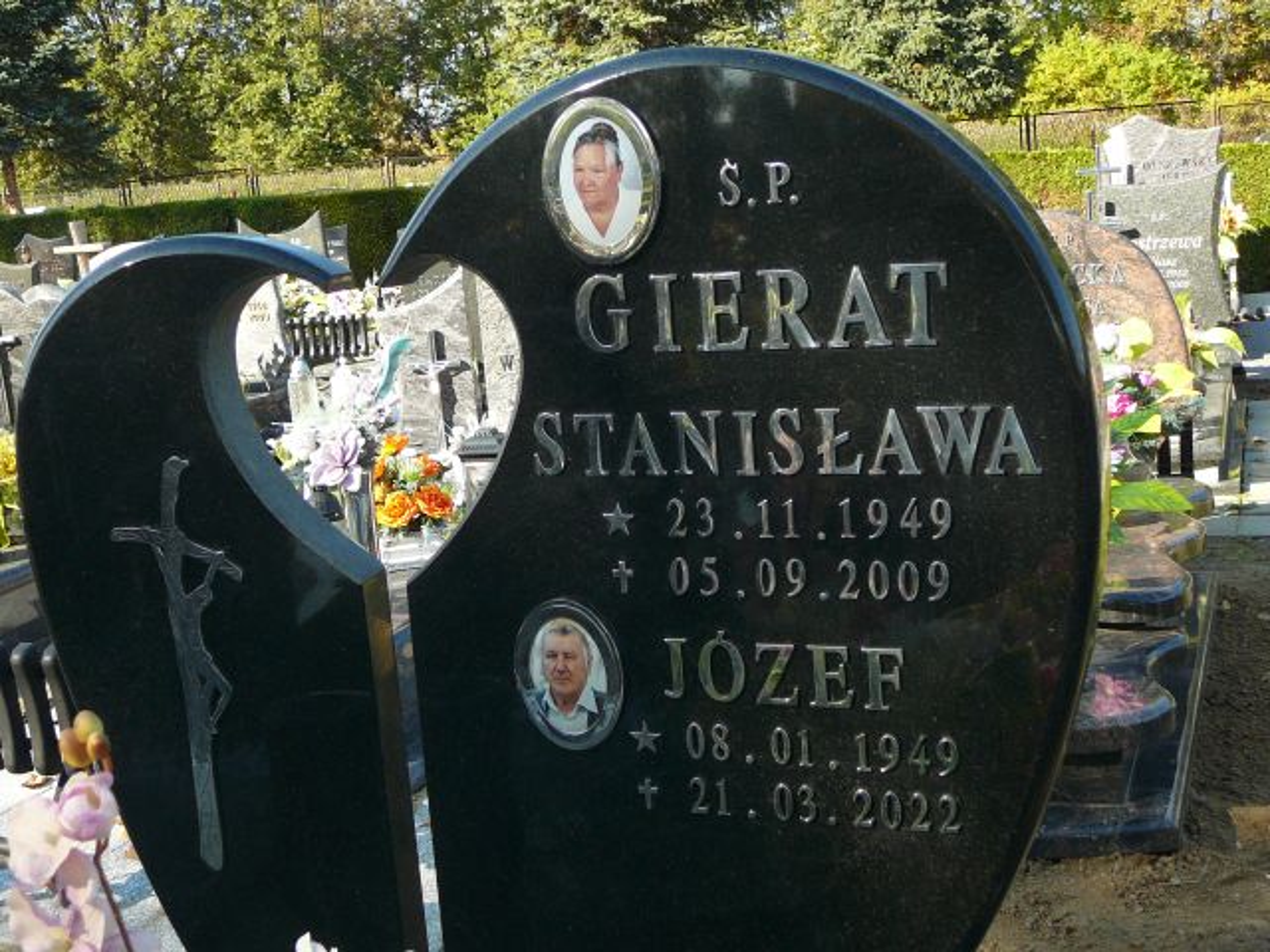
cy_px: 476
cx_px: 635
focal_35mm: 47
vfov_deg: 30.9
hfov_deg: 40.4
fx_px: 1724
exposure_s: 1/200
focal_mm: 7
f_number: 3.3
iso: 80
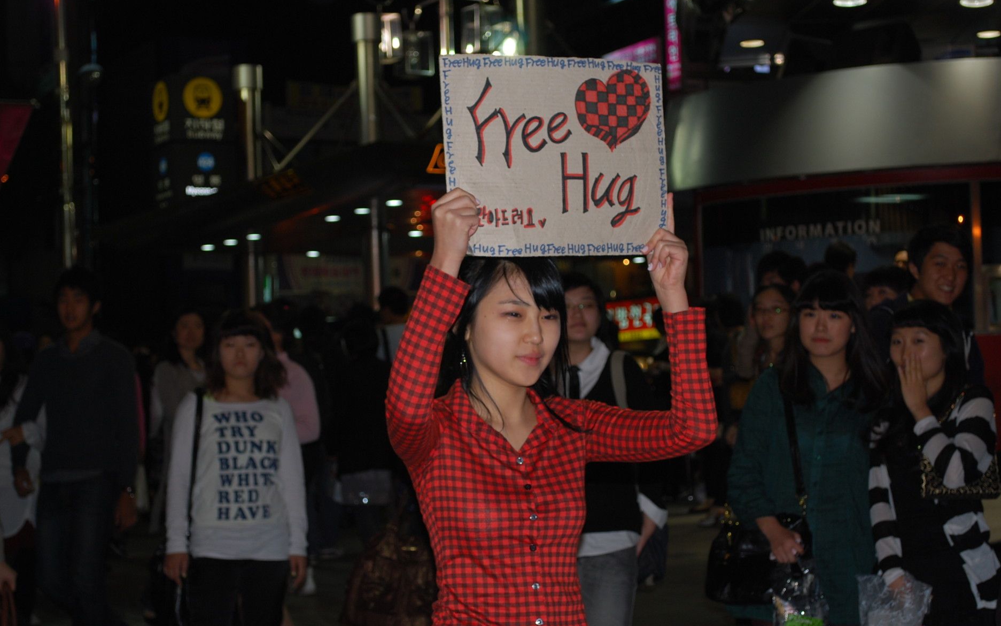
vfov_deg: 18.1
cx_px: 509
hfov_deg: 28.6
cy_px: 345
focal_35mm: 72
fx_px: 1964
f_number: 5.3
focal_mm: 44
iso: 200
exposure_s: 1/60
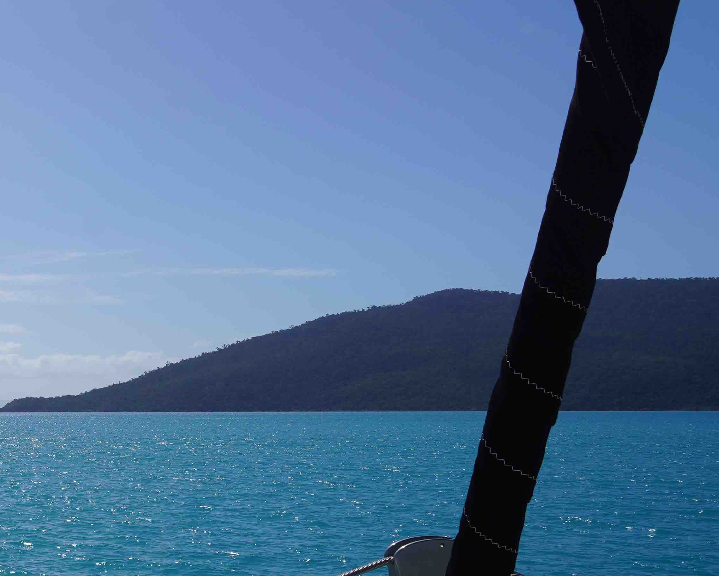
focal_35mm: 53
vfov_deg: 28.3
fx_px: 1128
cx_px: -522
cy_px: 411
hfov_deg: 22.9
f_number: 10
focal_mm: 16
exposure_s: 1/400
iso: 100
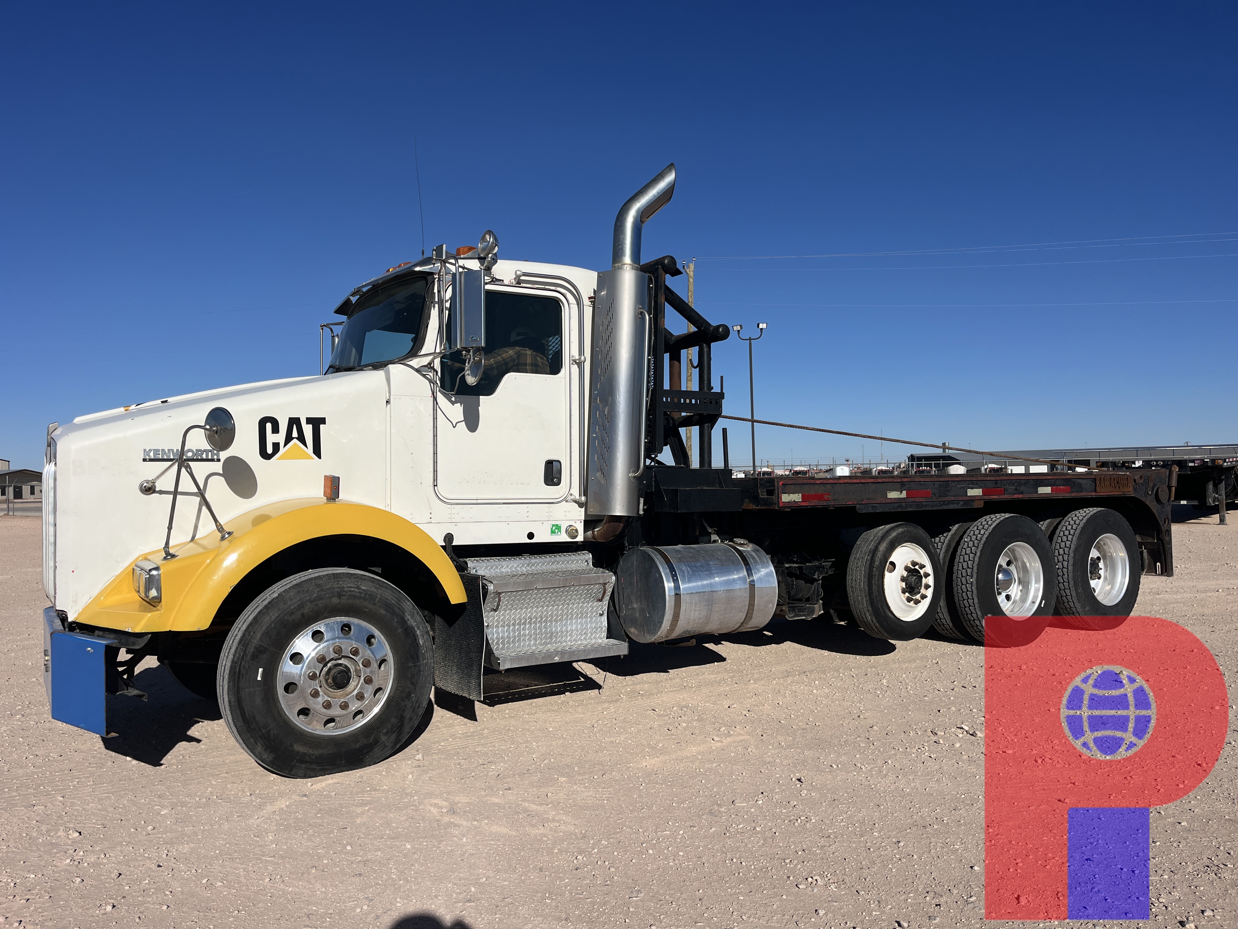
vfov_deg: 53.1
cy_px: 464
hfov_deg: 67.3
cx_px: 619
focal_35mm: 26
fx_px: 930
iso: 50
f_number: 1.6
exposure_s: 1/9901
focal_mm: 5.1
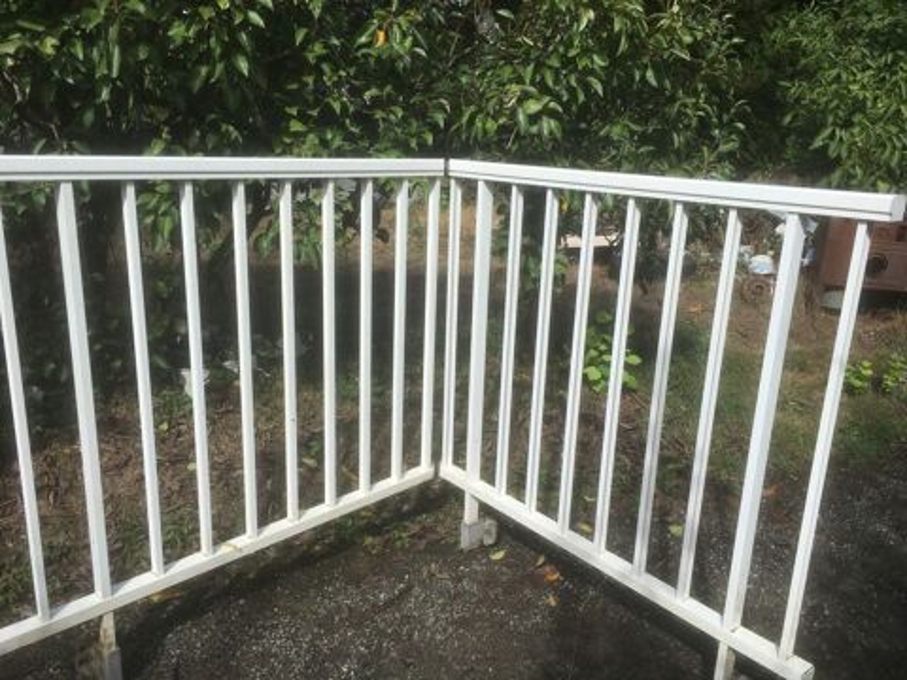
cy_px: 340
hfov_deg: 61.7
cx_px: 454
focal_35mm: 29
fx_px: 760
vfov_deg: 48.2
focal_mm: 4.15
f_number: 2.2
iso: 25
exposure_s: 1/1054
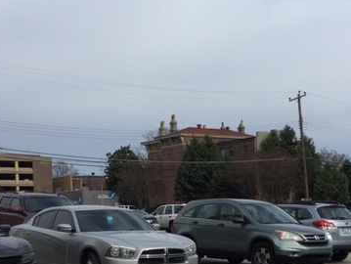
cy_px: 232
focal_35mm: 69
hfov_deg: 28.1
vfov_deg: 20.9
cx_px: 208
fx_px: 700
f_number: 2.4
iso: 25
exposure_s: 1/1235
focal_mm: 3.3
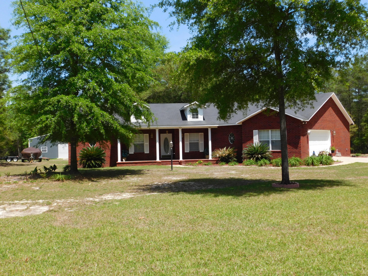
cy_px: 138
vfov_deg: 39.7
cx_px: 184
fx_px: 383
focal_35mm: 36
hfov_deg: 51.4
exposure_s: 1/1000
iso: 125
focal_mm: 6.3
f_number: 3.5
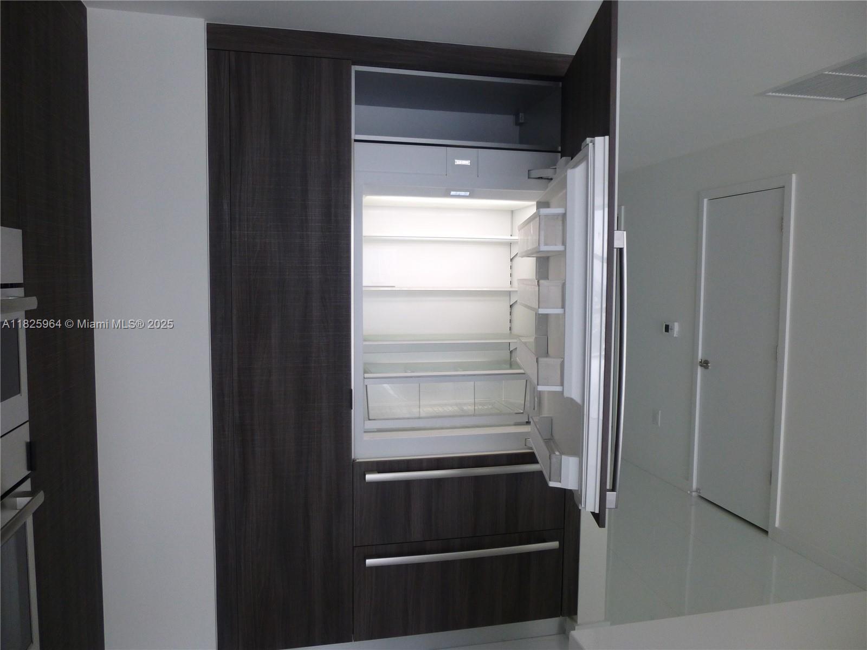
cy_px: 325
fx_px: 626
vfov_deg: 54.9
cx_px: 434
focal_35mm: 25
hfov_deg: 69.4
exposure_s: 1/60
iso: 200
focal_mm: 4.5
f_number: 3.1
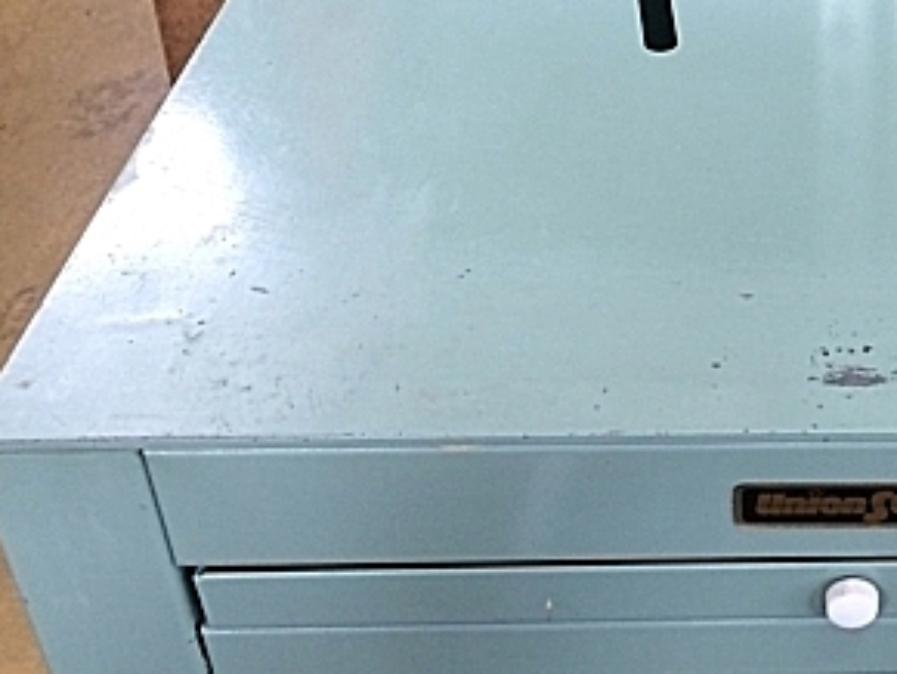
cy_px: 93
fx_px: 1660
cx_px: 903
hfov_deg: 28.3
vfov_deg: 22.5
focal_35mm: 64
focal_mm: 4.15
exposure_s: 1/30
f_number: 2.2
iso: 80
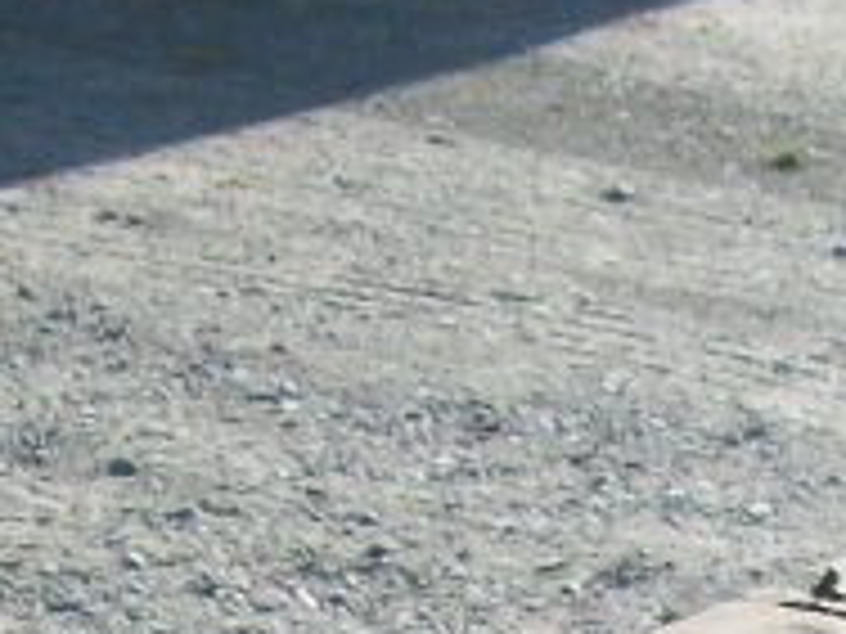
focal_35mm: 218
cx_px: 850
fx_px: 5328
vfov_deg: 6.3
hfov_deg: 9.0
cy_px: 1844
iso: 80
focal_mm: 5.7
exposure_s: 1/125
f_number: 8.8
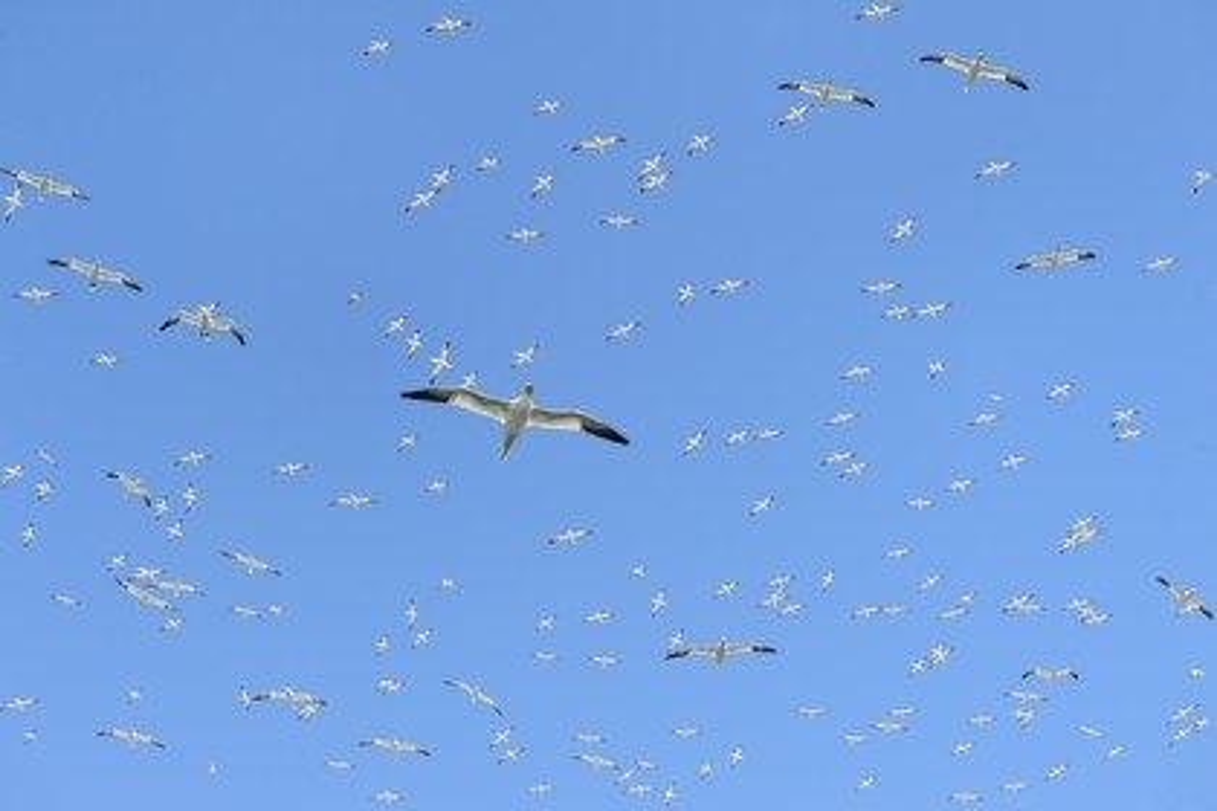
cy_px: 406
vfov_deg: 19.5
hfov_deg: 28.8
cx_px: 608
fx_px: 2366
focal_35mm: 70
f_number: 9
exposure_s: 1/800
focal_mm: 70
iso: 400
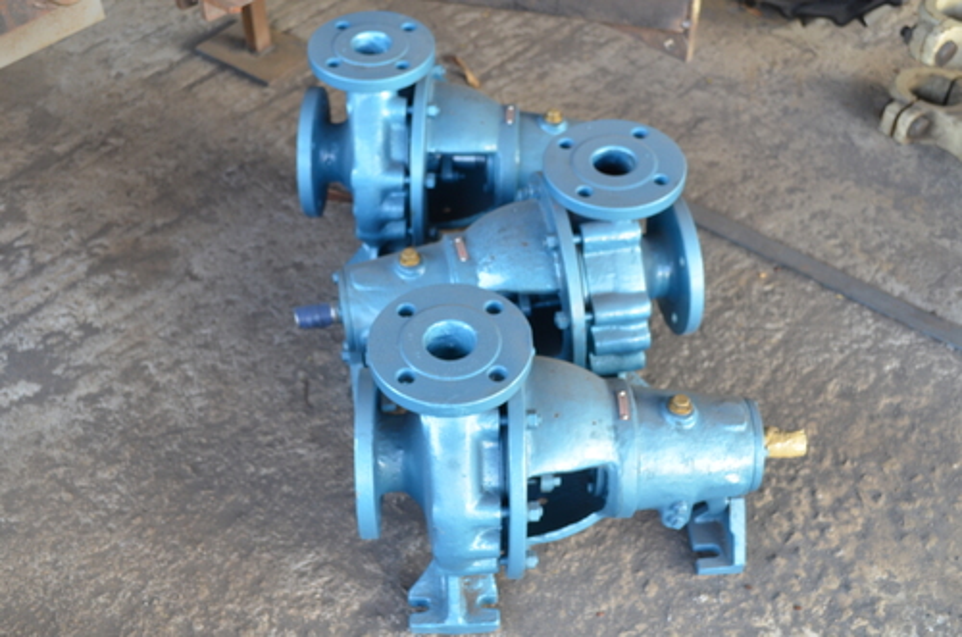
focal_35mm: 42
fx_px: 1120
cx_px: 481
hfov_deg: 46.5
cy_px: 318
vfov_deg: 31.7
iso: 500
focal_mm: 28
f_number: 5.6
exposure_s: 1/60
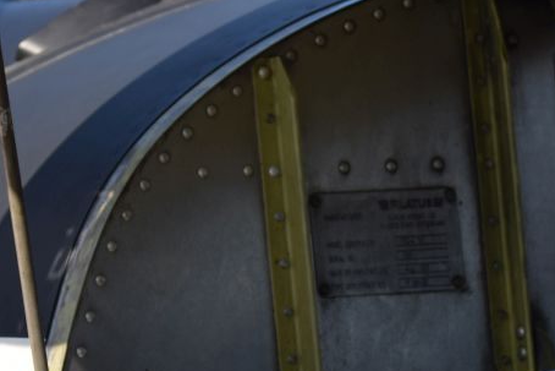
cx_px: 194
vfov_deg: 3.7
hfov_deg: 5.6
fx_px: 5706
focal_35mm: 370
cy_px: 552
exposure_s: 1/500
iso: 100
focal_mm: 70
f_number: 5.6
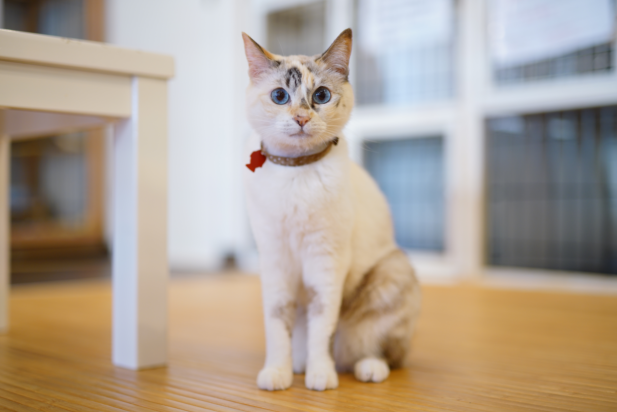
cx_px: 304
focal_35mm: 51
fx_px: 874
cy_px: 208
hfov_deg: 38.9
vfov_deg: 26.5
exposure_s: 1/60
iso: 250
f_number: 1.4
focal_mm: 50
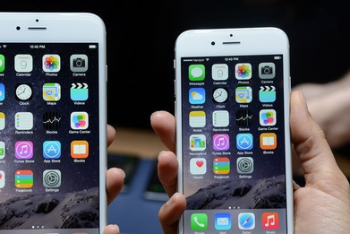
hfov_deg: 14.8
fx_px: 1352
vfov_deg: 9.9
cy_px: 140
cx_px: 182
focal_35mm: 139
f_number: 8
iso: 1250
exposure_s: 1/200
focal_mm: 85
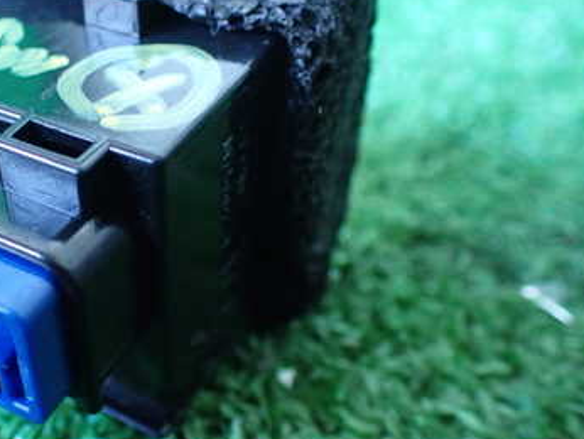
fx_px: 878
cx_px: 116
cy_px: 223
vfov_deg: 28.1
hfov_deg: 35.6
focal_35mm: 52
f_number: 2.3
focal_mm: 5.4
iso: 1000
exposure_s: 1/30
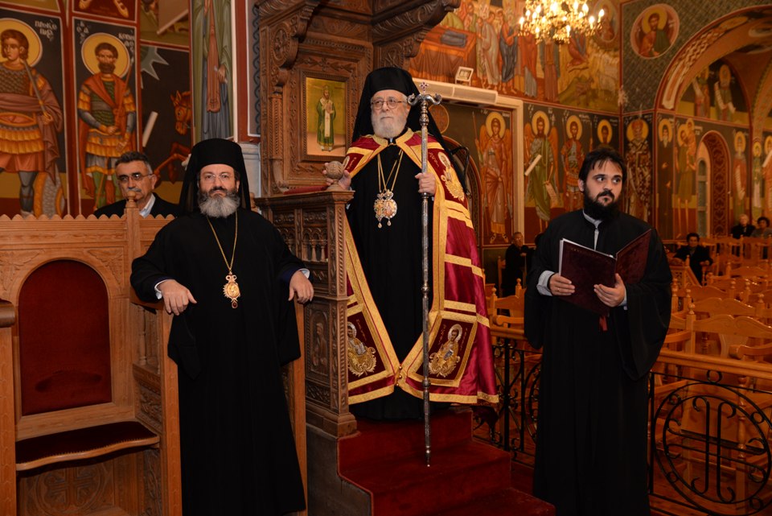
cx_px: 386
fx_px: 686
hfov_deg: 58.7
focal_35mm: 32
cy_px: 258
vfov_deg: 41.2
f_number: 5
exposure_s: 1/40
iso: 1000
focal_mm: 32
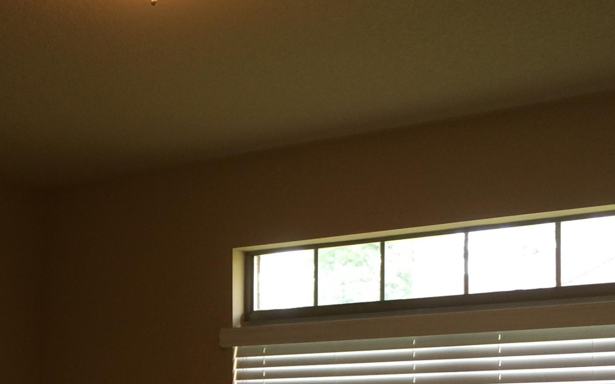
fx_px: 1173
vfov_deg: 18.0
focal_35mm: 70
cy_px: 404
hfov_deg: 28.5
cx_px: 85
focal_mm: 4.15
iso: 32
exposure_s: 1/40
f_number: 2.2
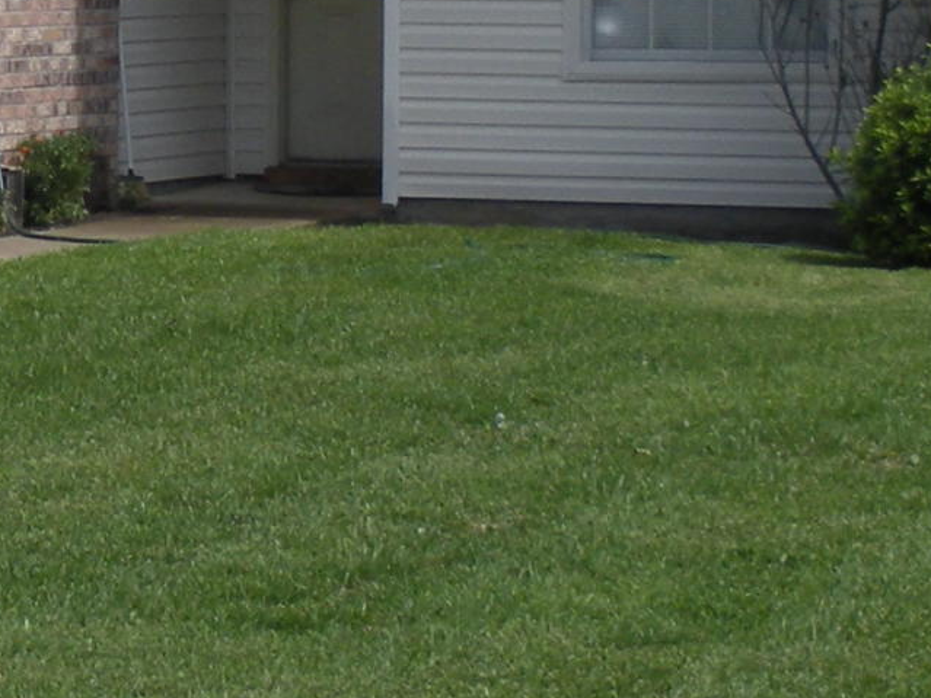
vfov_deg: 8.7
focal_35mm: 169
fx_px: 4544
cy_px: -73
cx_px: 380
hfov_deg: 11.7
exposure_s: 1/805
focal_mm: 6.3
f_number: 3.5
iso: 64
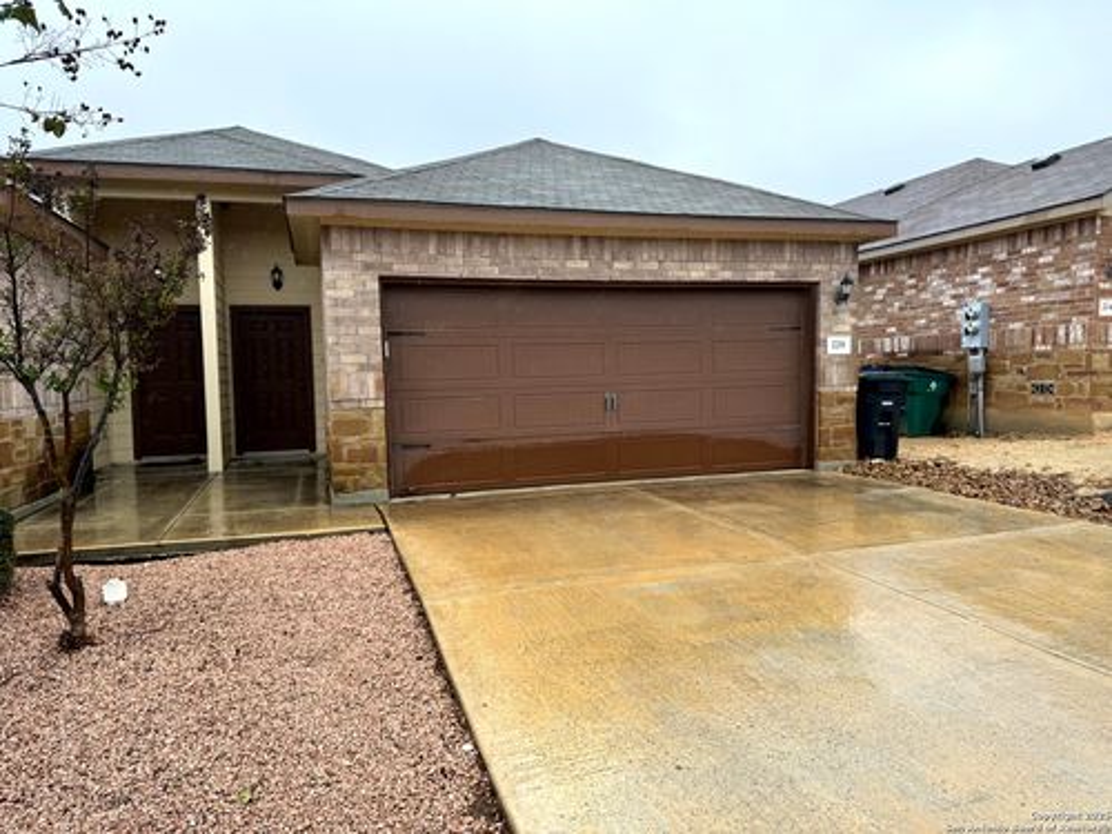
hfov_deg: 71.6
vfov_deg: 56.8
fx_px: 771
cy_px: 417
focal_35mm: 24
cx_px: 556
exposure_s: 1/695
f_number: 1.78
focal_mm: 6.76
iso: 80
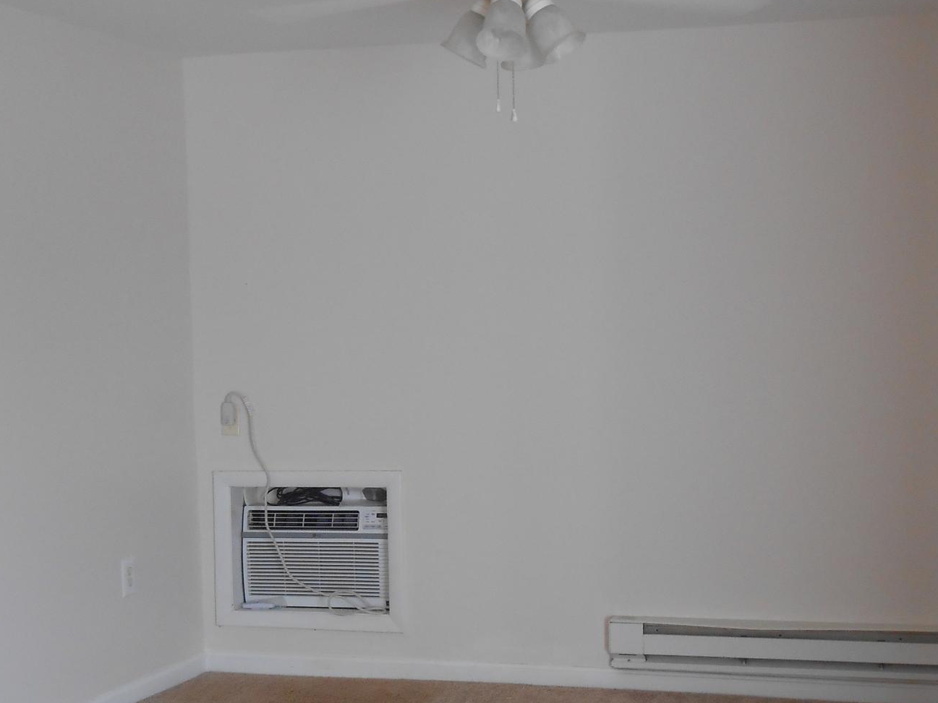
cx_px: 560
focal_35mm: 60
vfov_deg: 24.4
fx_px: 1626
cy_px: 430
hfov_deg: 32.1
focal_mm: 6.8
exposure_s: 1/30
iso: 200
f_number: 4.2
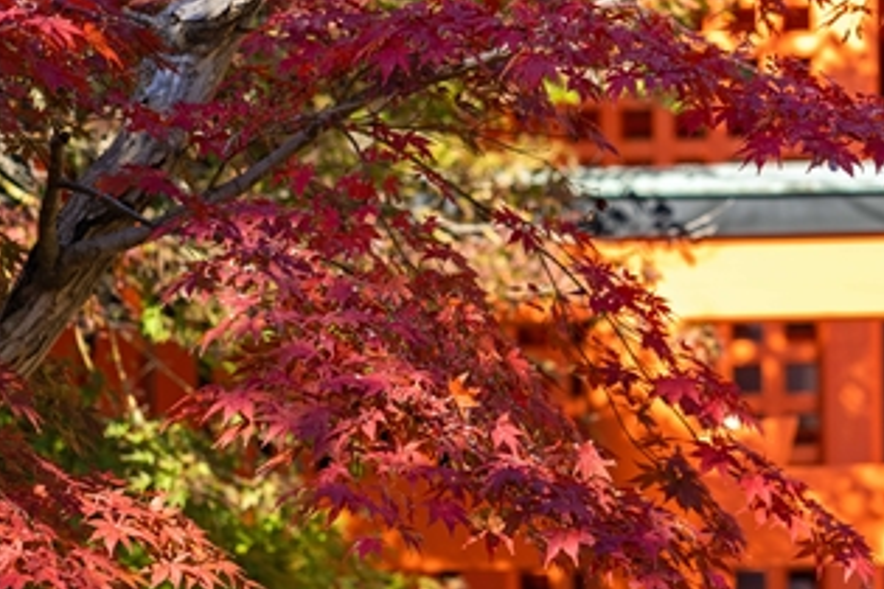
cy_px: 366
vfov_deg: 4.5
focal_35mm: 305
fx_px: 7489
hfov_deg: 6.8
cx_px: 522
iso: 400
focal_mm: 240
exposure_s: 1/250
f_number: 6.3
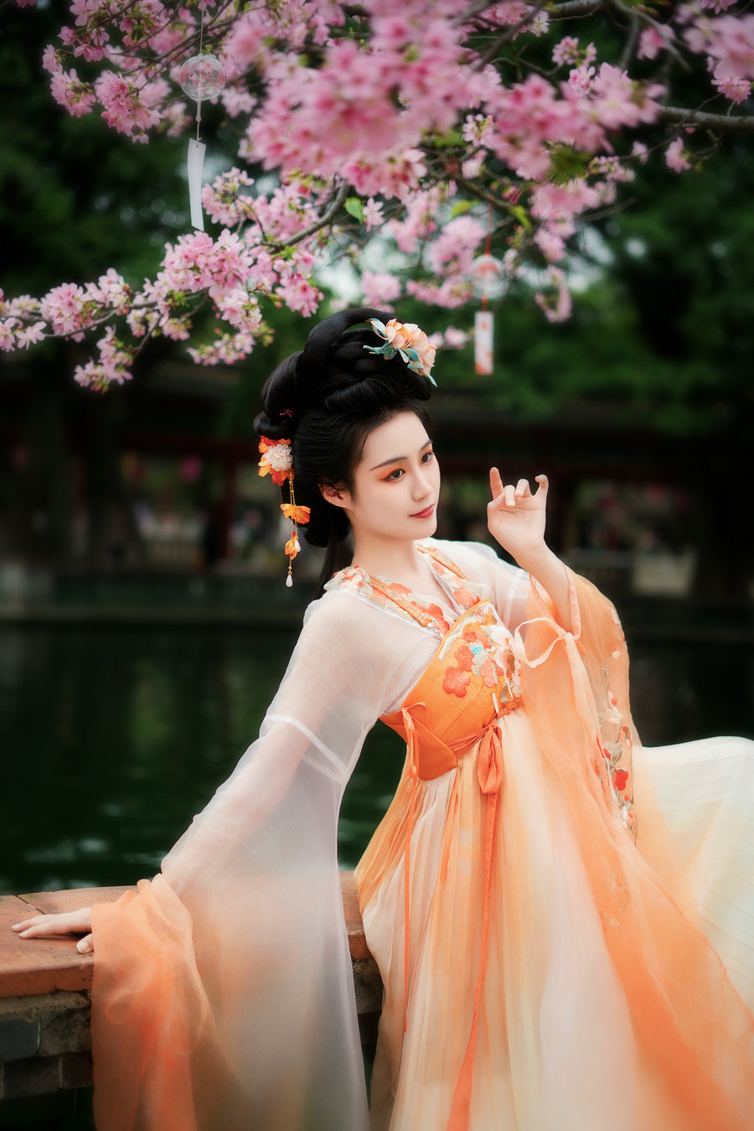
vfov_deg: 39.6
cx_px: 377
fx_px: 1570
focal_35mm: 50
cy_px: 566
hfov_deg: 27.0
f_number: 1.8
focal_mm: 50
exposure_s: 1/320
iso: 100
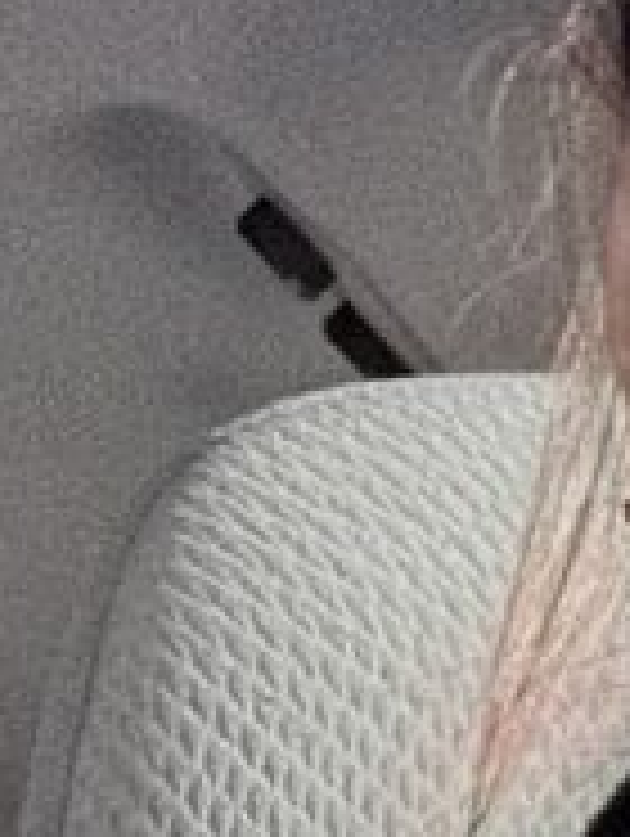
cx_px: 315
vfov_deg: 11.9
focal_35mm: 165
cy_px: 765
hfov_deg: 9.0
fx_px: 3995
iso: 1250
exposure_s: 1/4
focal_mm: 2.69
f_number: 1.9
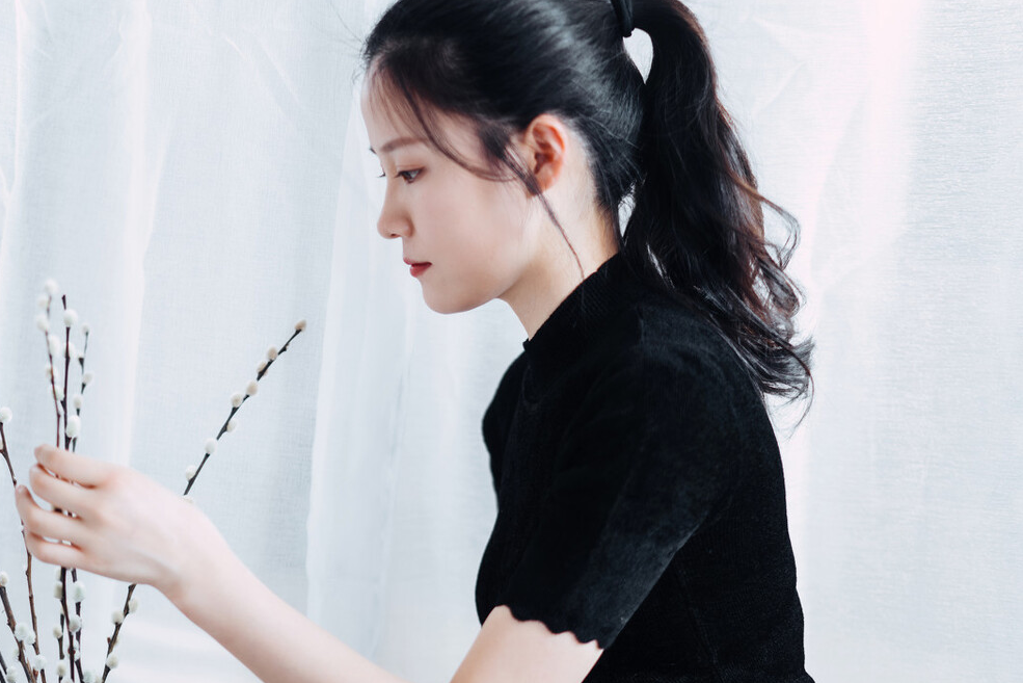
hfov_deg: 30.0
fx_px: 1904
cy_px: 378
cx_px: 402
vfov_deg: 20.3
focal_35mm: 67
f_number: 1.8
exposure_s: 1/60
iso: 100
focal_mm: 55
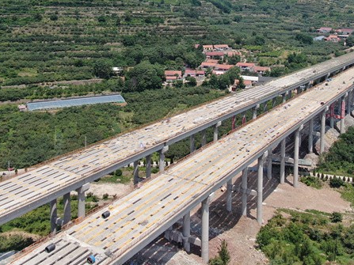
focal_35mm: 43
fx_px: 440
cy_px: 35
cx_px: 184
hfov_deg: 43.9
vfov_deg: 32.2
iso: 100
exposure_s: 1/1250
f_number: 2.8
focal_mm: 4.39
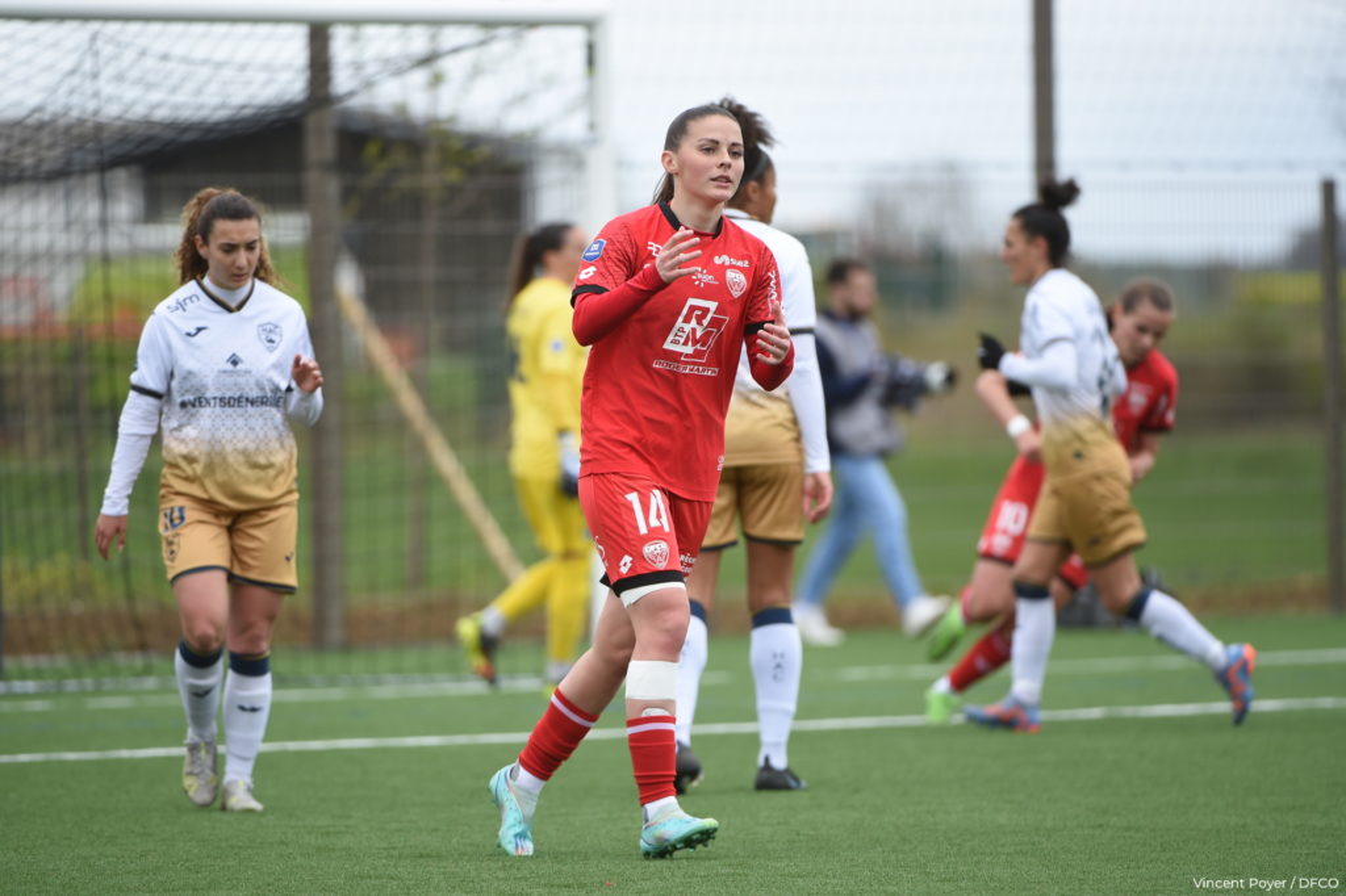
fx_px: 13455
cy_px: 448
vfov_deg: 3.8
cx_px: 673
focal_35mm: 360
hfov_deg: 5.7
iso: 500
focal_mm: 360
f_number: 4
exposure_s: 1/1250
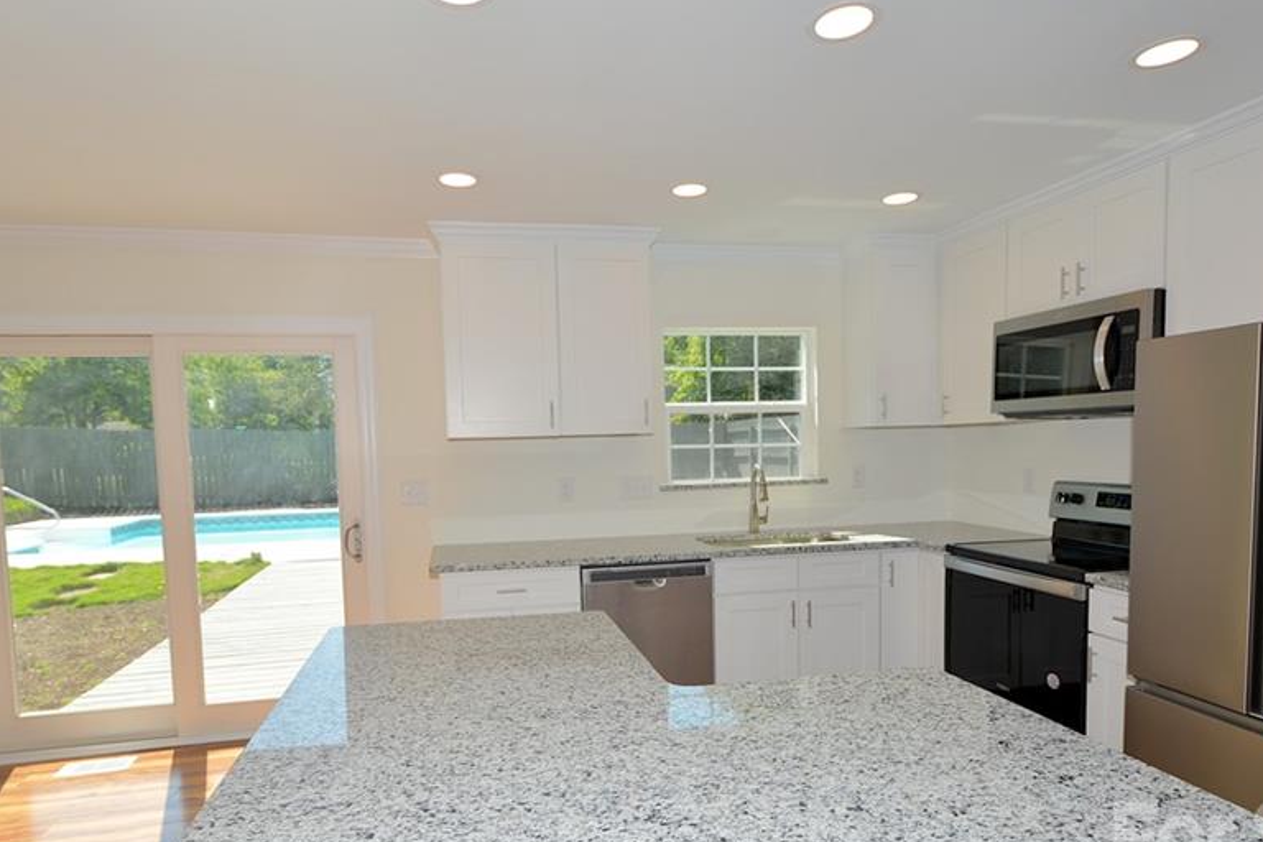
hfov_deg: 83.9
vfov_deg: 61.7
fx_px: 702
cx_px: 602
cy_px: 478
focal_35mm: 20
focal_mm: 10
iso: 100
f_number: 5.6
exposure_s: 1/125
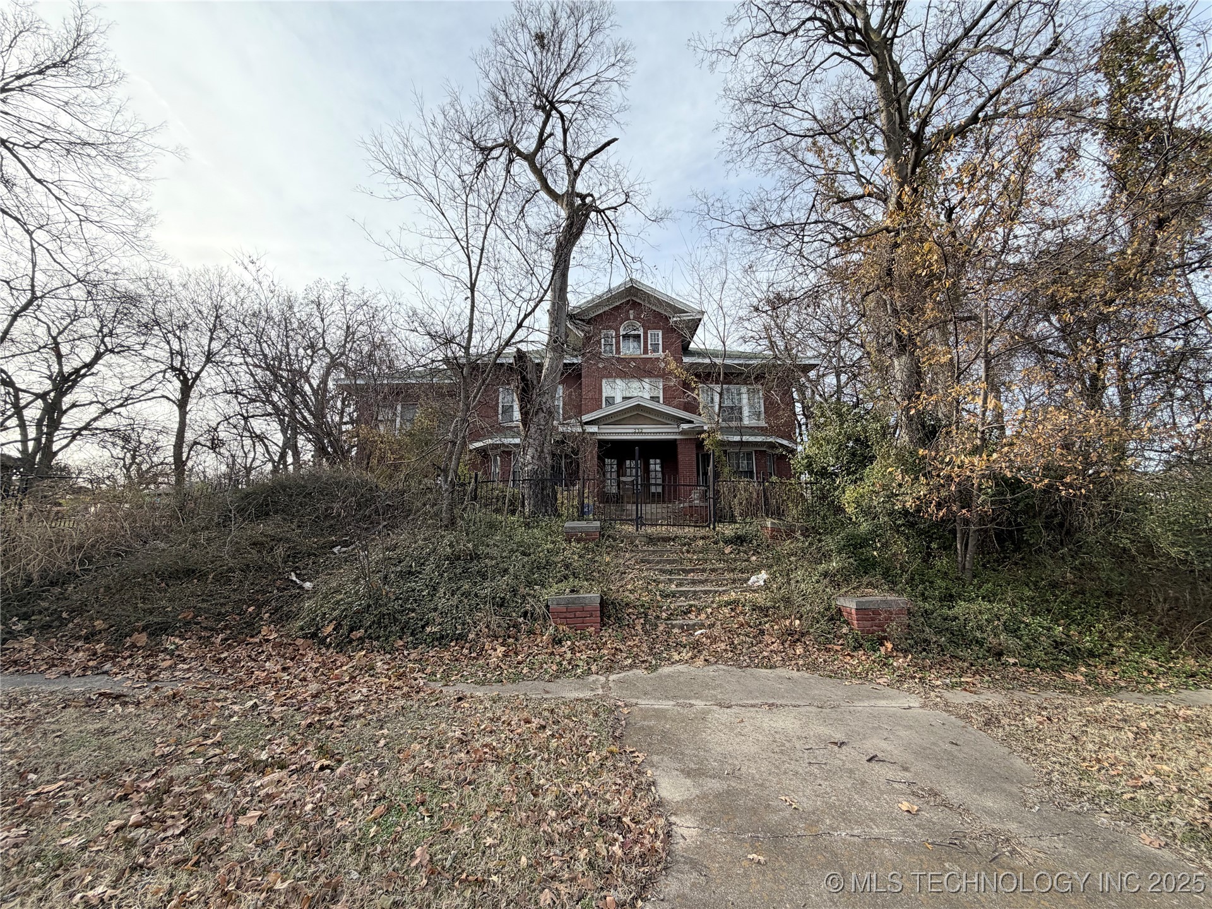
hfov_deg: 102.1
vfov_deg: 85.7
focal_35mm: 14
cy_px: 454
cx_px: 606
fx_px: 490
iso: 32
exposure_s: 1/770
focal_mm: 2.22
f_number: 2.2
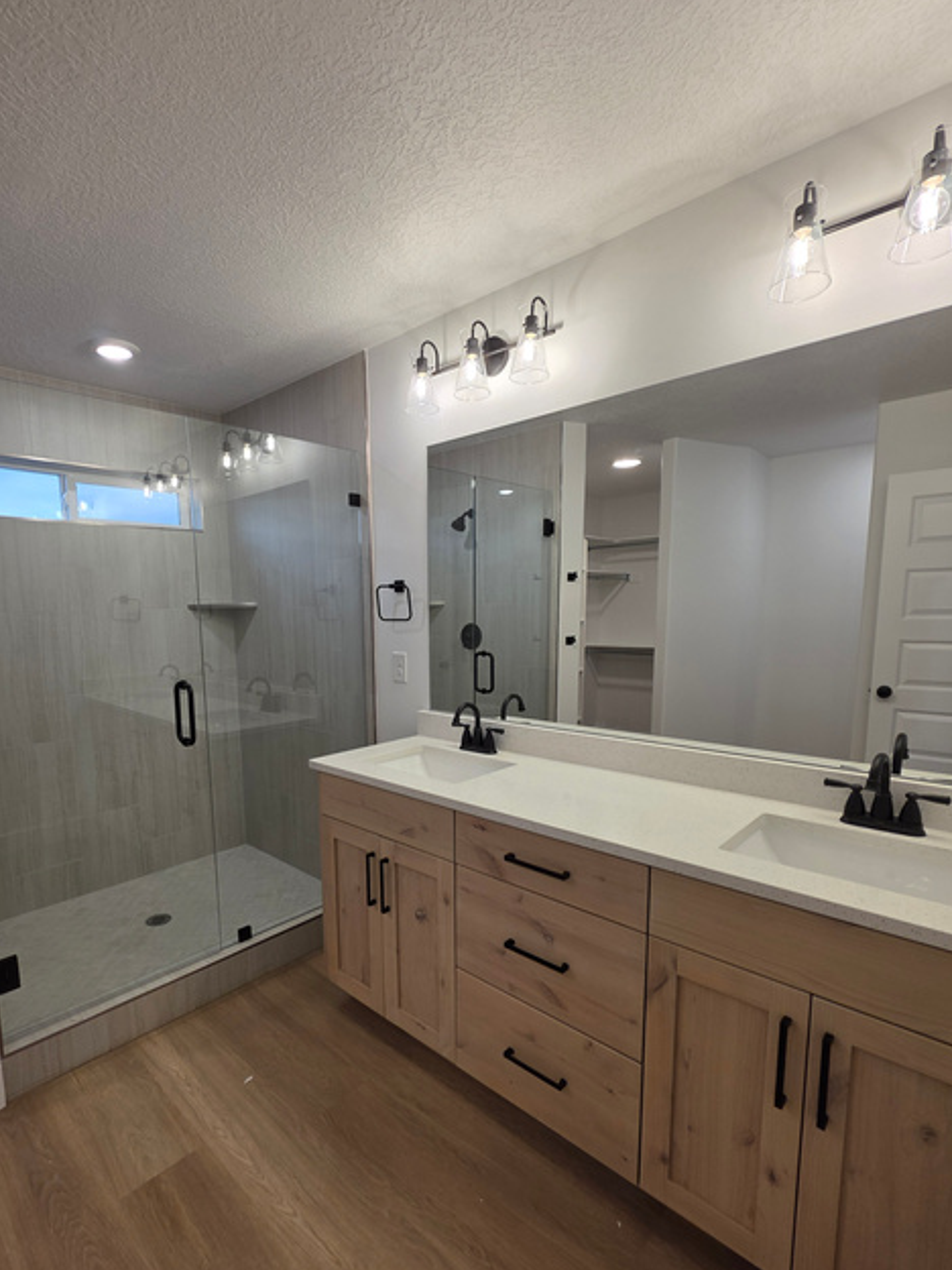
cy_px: 686
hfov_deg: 77.6
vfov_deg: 94.3
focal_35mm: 16
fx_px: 587
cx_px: 407
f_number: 1.9
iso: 40
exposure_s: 1/120
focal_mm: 2.2
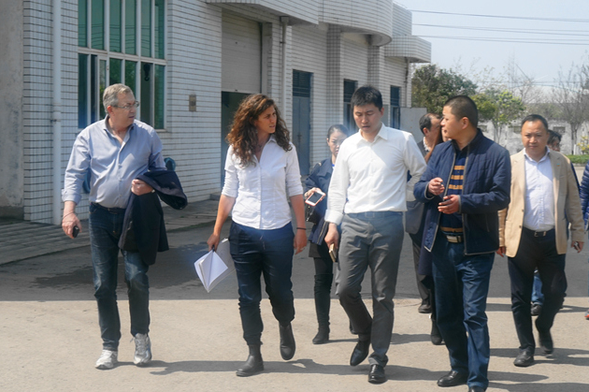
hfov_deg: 27.0
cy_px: 197
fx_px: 1226
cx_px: 347
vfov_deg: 18.2
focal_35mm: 75
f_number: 13
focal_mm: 38
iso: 100
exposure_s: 1/80
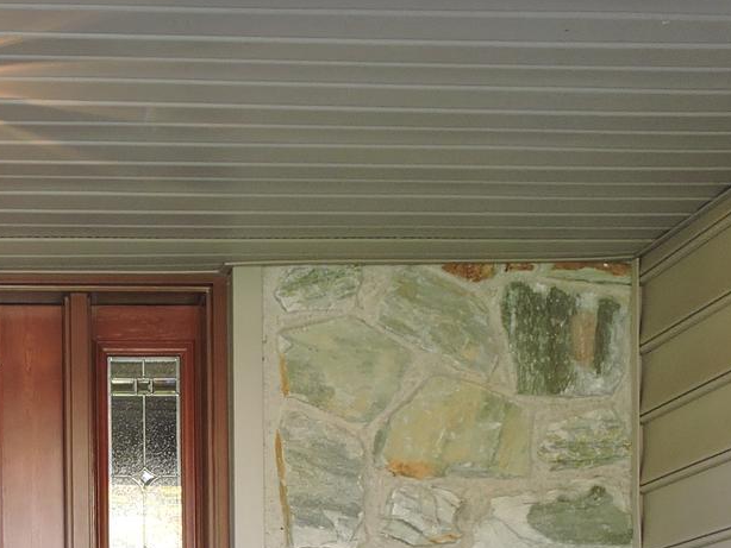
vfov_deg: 17.3
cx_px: 23
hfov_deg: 23.5
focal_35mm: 80
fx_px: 1690
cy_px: 714
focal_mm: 4.3
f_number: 3.3
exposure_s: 1/50
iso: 100
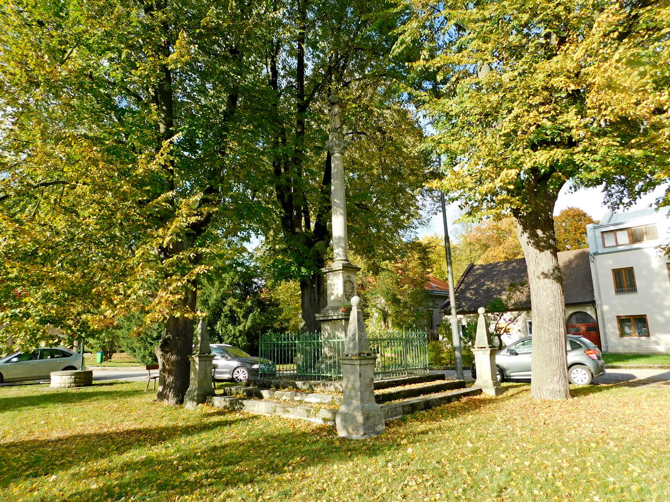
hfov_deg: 73.9
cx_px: 335
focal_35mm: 23
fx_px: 445
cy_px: 251
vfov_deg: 58.9
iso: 125
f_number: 3
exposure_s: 1/640
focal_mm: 4
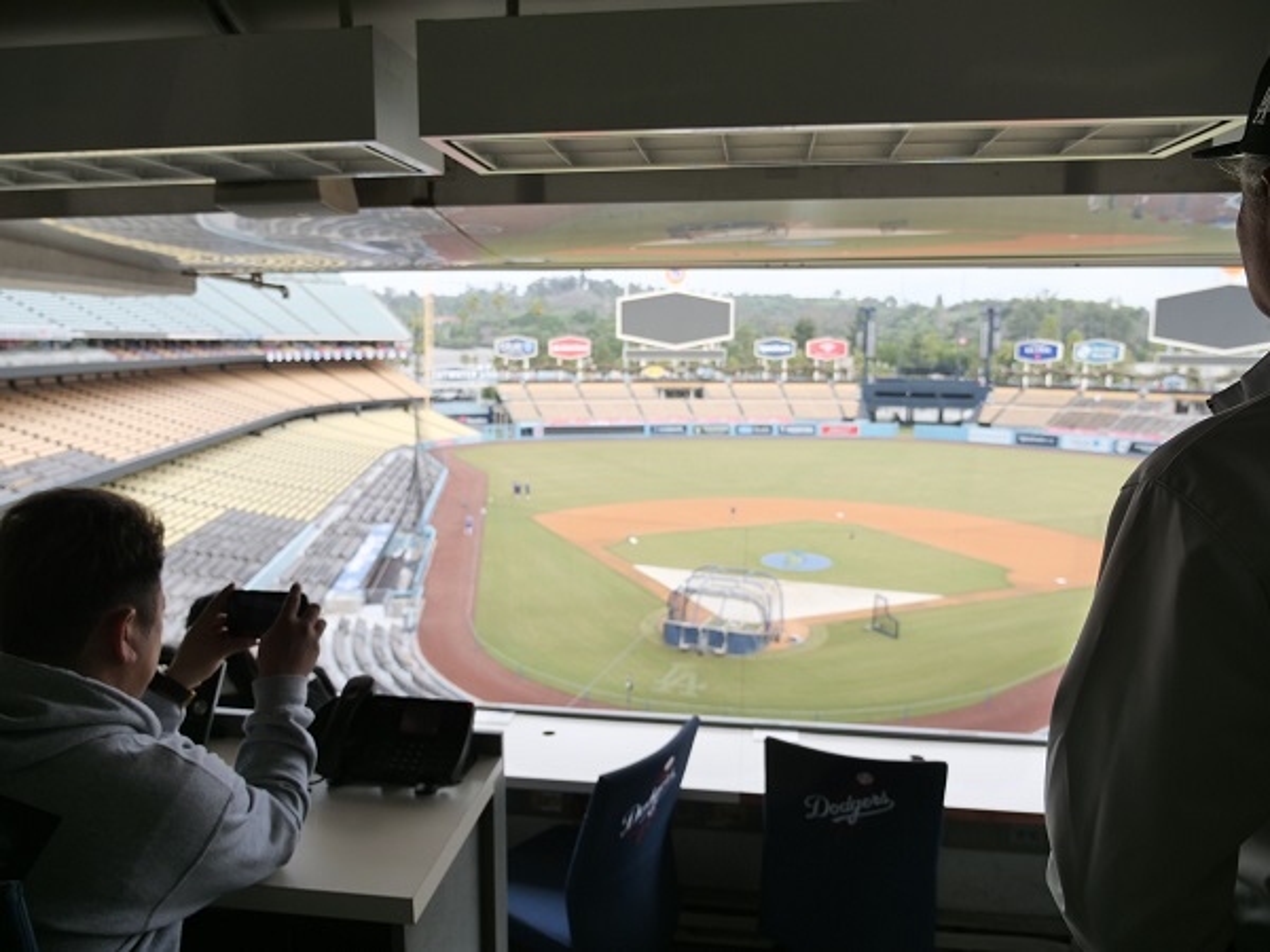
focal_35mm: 24
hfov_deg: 71.6
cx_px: 635
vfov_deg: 56.8
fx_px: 881
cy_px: 476
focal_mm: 12
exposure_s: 1/500
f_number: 3.2
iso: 200
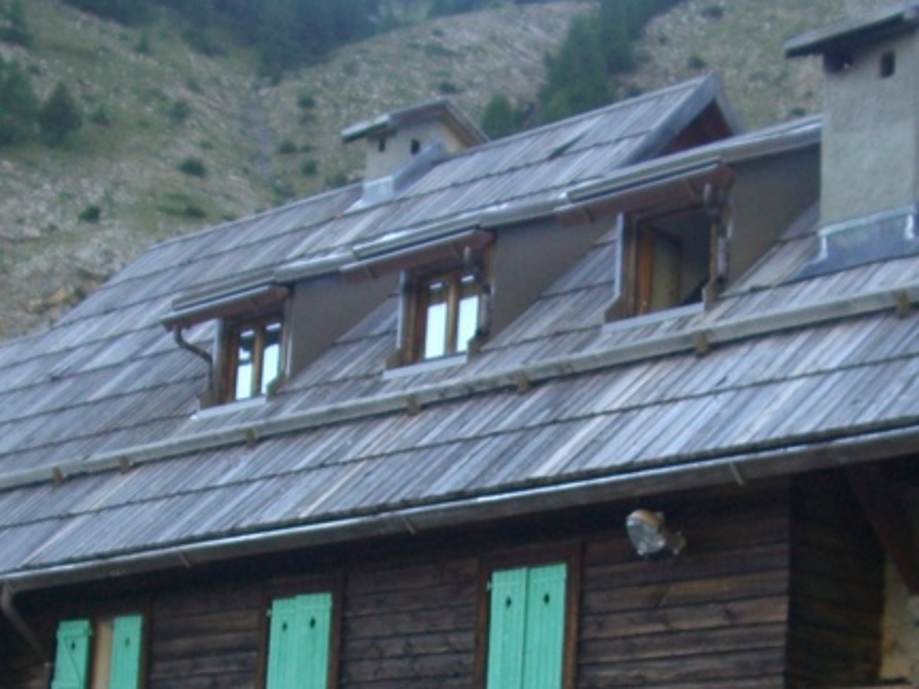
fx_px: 2389
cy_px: 604
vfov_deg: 16.2
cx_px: 502
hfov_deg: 21.8
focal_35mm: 90
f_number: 2.8
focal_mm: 7.9
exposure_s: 1/160
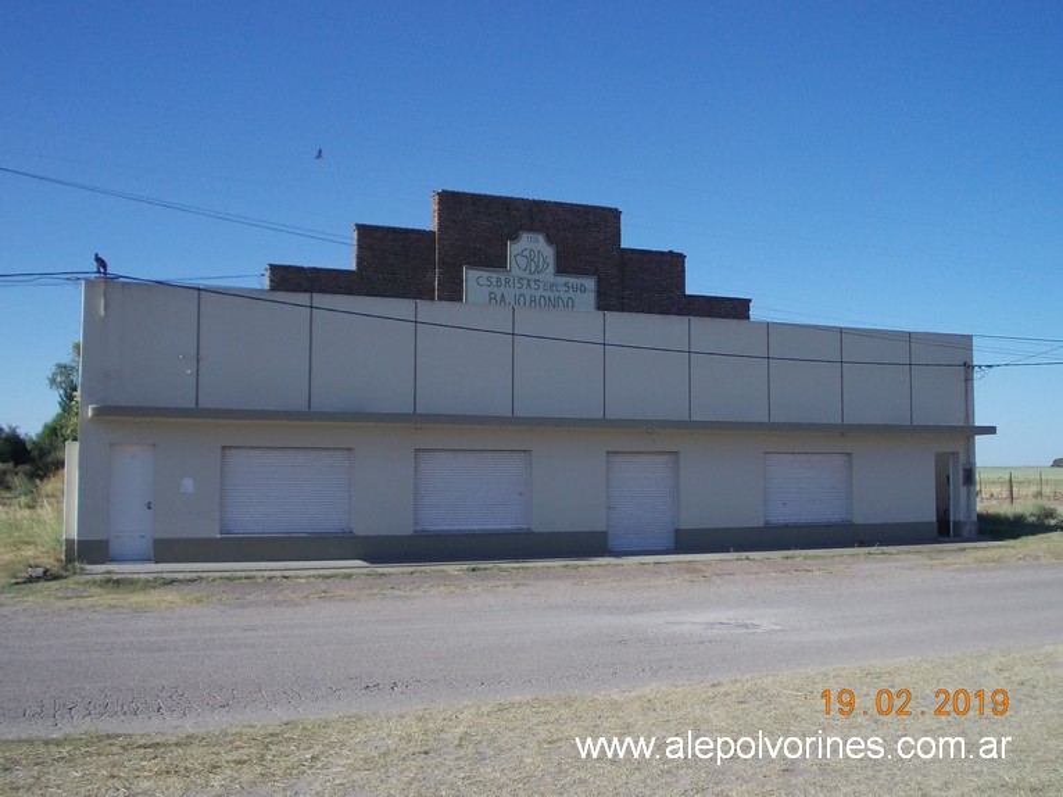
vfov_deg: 37.7
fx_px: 1167
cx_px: 532
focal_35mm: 38
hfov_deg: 49.0
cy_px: 398
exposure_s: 1/320
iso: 80
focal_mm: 5.3
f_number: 6.2
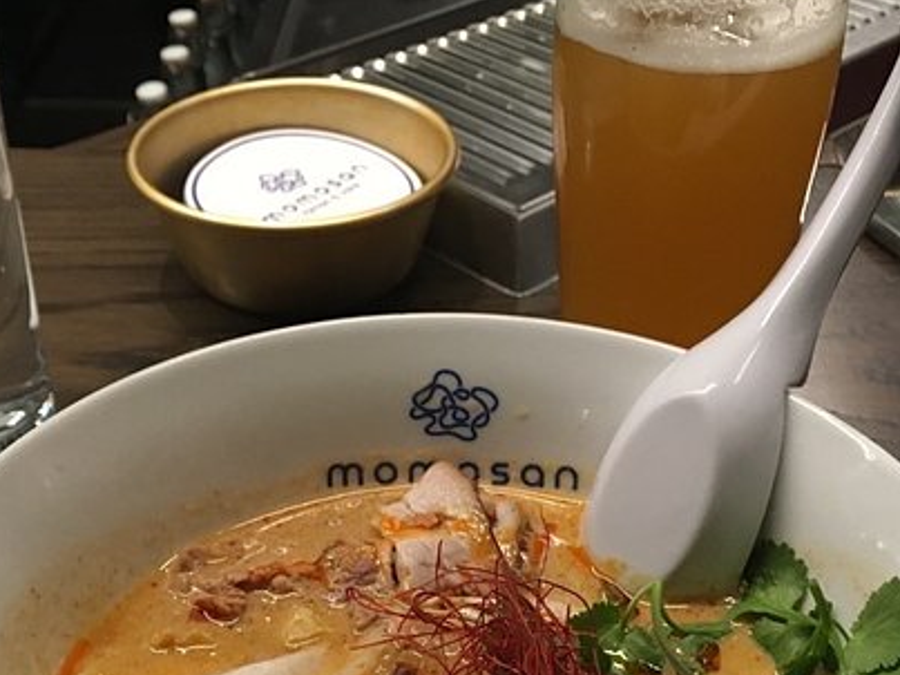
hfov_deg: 35.5
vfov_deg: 26.6
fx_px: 1404
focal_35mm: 54
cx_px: 469
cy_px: 533
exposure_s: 1/24
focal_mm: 4.15
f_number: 2.2
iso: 200
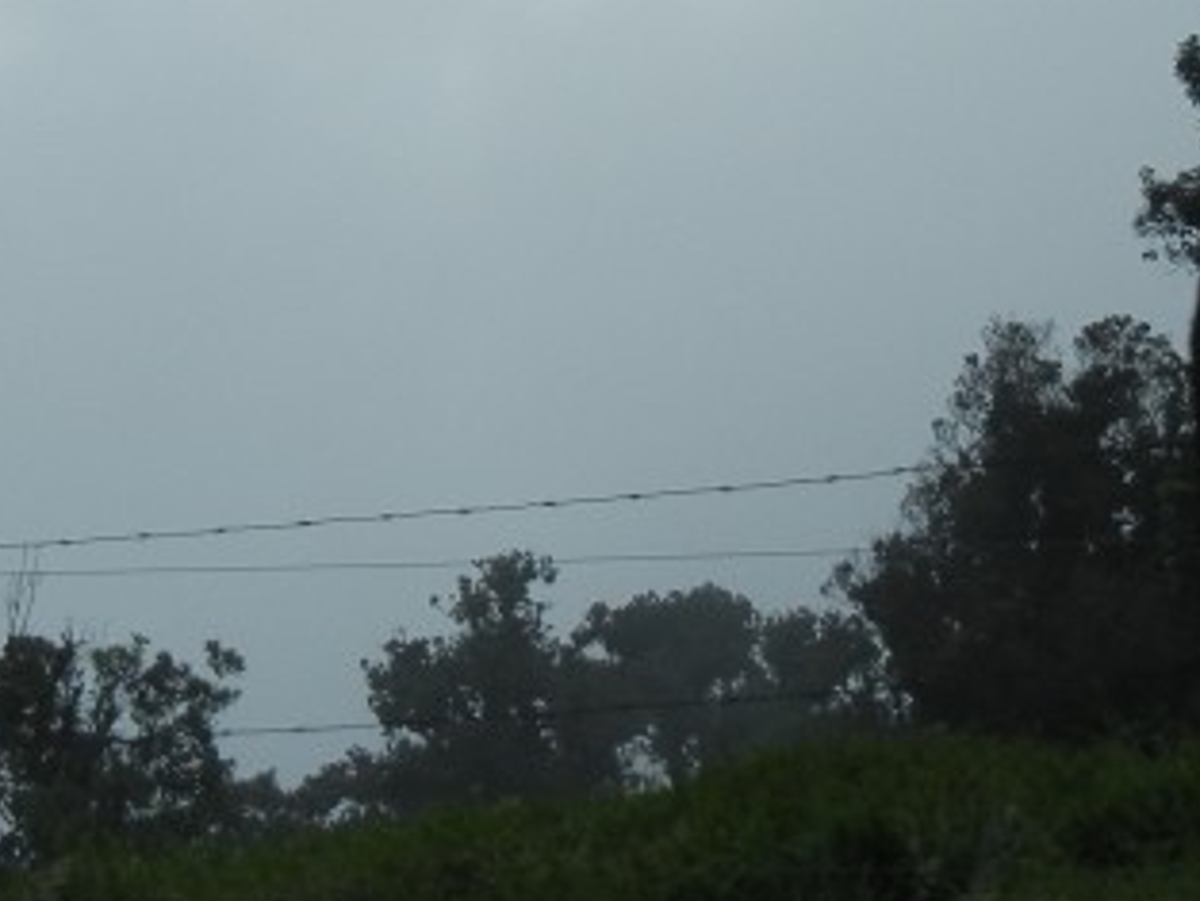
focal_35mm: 98
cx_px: 495
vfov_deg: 14.8
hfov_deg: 20.0
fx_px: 3399
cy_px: -58
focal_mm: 5.4
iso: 160
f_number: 7
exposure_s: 1/610
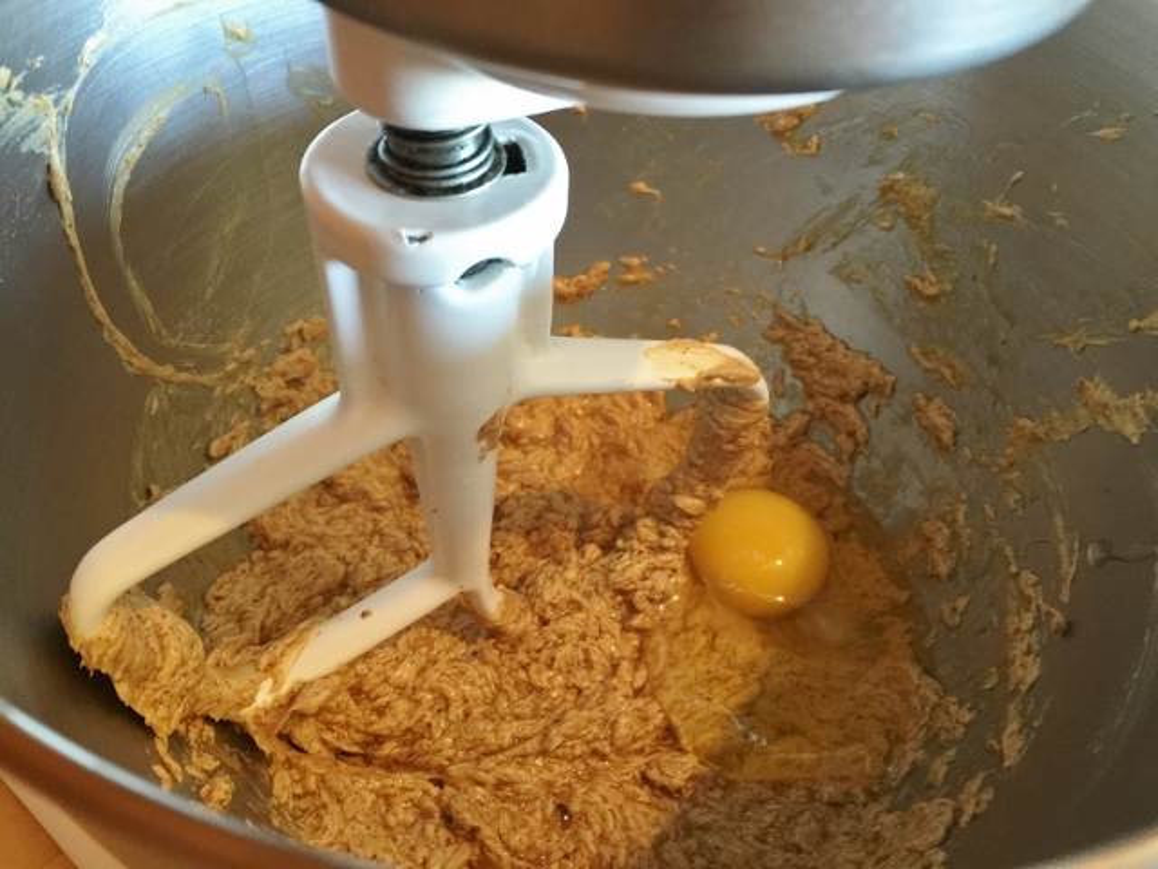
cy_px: 434
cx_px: 579
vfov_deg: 48.2
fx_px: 970
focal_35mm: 29
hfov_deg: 61.7
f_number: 2.2
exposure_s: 1/15
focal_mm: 4.15
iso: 125
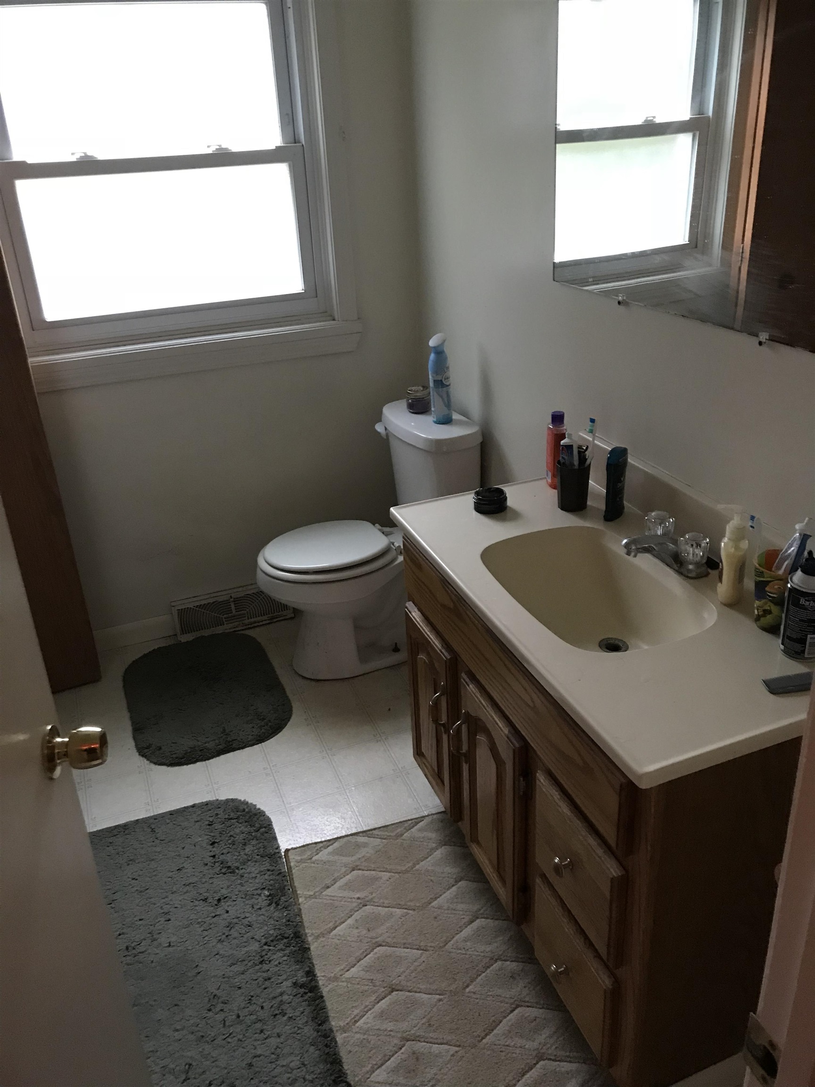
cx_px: 408
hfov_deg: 49.7
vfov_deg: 63.4
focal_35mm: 28
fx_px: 879
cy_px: 544
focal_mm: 3.99
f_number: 1.8
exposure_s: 1/12
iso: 100
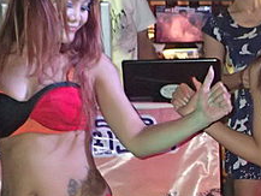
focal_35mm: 140
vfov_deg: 10.5
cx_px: 361
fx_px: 1056
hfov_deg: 13.5
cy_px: 194
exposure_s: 1/40
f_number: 2.7
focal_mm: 6.86
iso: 800
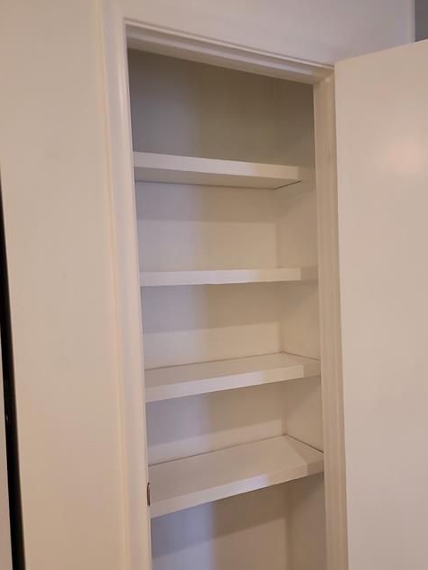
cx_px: 245
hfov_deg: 46.7
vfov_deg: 59.9
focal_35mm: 30
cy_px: 299
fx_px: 495
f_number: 1.8
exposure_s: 1/60
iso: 160
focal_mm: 7
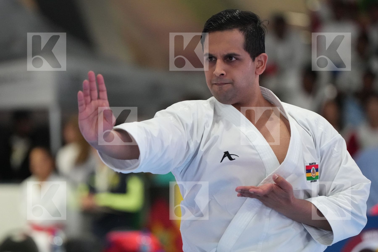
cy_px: 126
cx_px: 189
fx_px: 2835
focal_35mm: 270
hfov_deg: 7.6
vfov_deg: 5.1
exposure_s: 1/250
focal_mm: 180
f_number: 2.8
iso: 6400
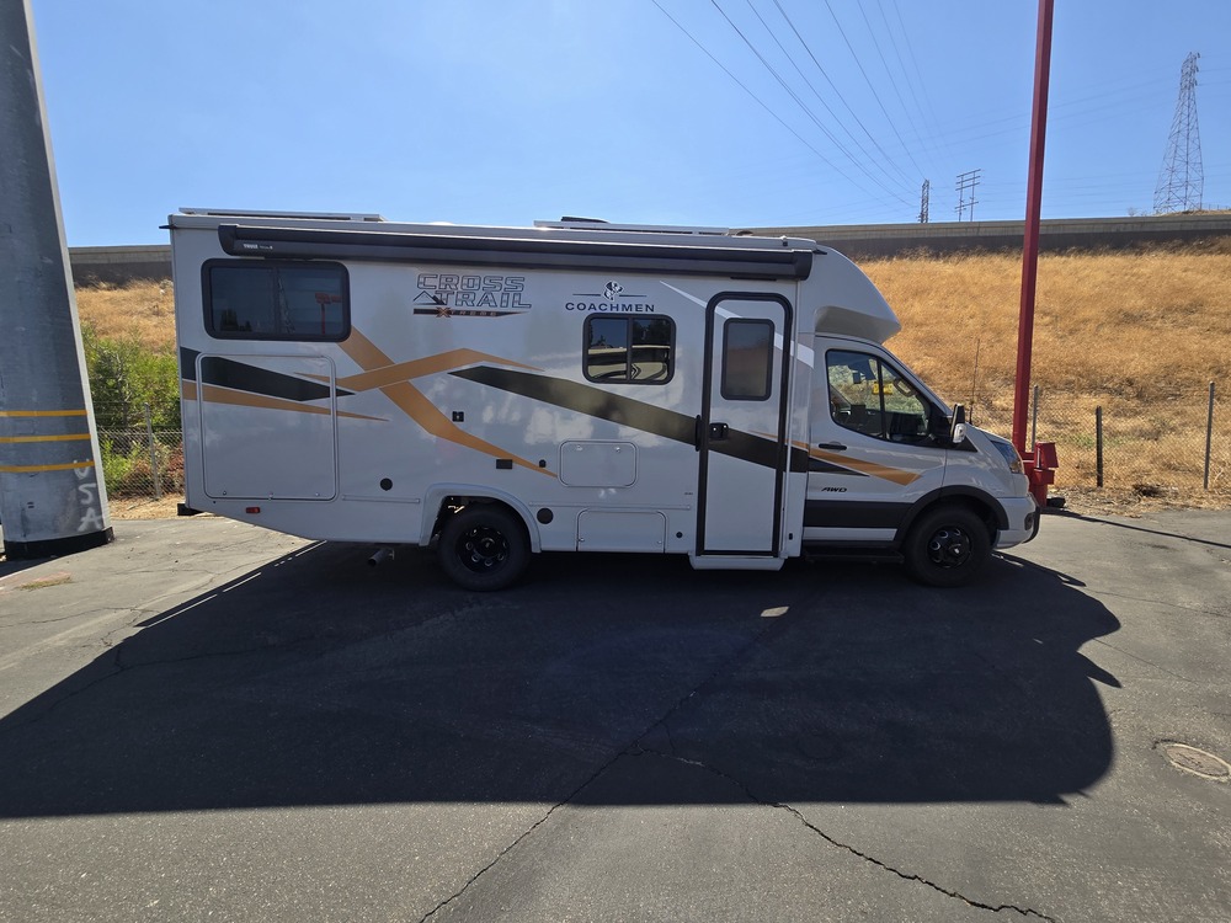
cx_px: 616
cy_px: 462
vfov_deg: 89.9
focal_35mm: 13
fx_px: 462
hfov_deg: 106.2
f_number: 2.2
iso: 50
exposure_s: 1/1505
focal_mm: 2.2
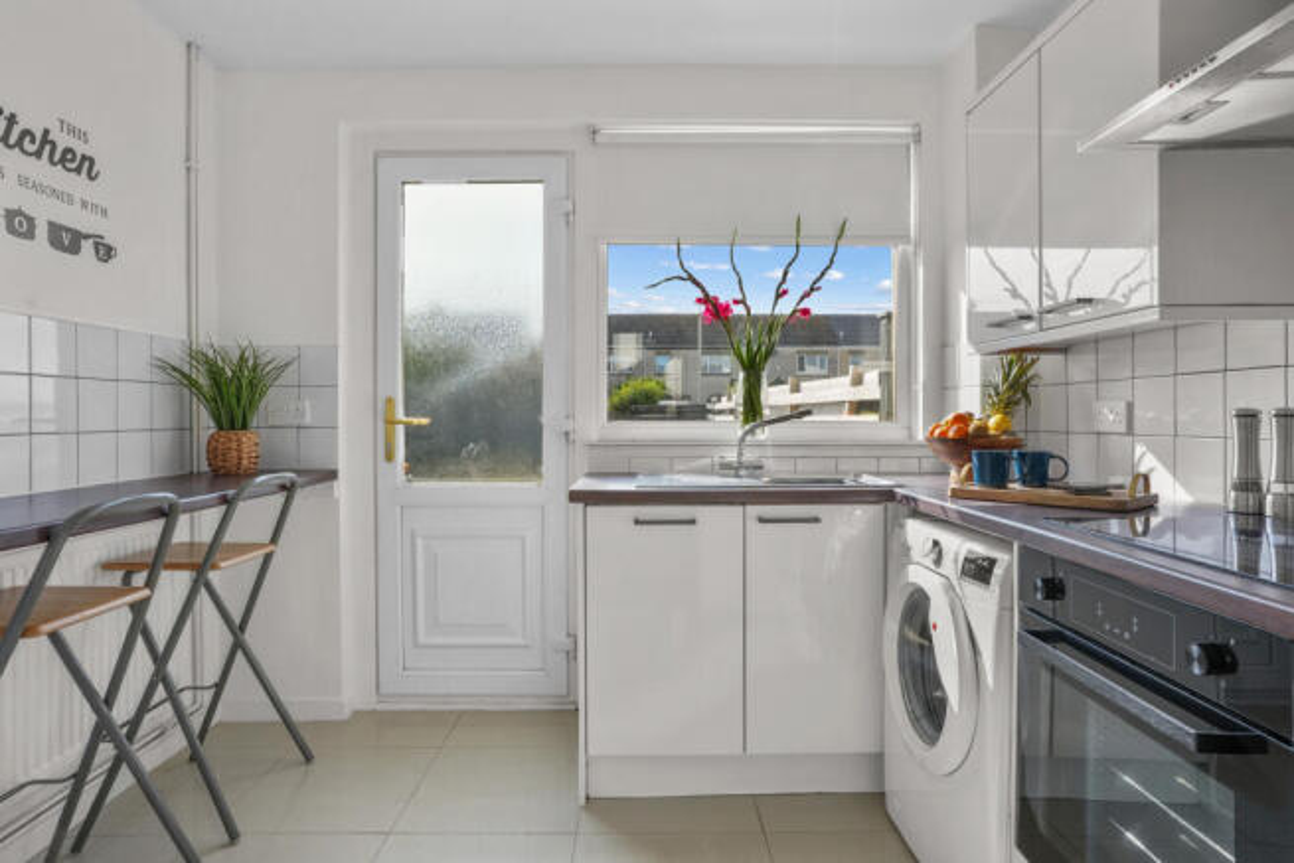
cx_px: 647
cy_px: 432
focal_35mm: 20
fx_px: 719
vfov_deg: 62.0
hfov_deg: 84.0
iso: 250
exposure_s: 1/40
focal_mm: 20
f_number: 9
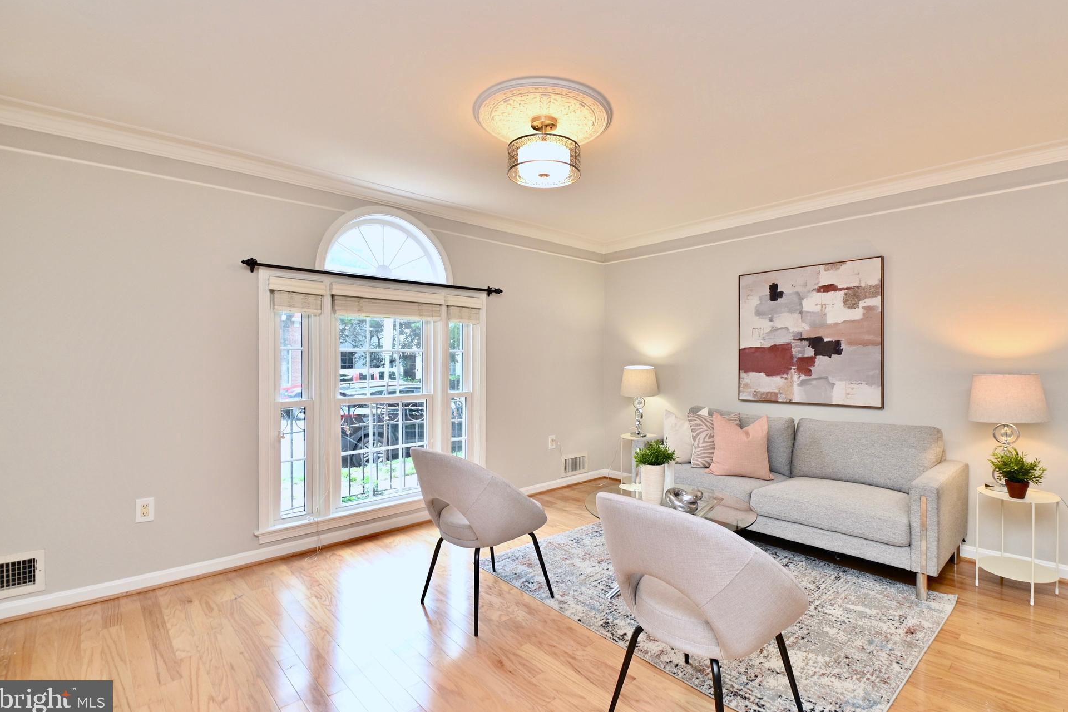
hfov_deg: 96.7
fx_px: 475
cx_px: 559
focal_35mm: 16
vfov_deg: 73.7
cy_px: 341
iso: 320
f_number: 7.1
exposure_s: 1/15
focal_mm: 10
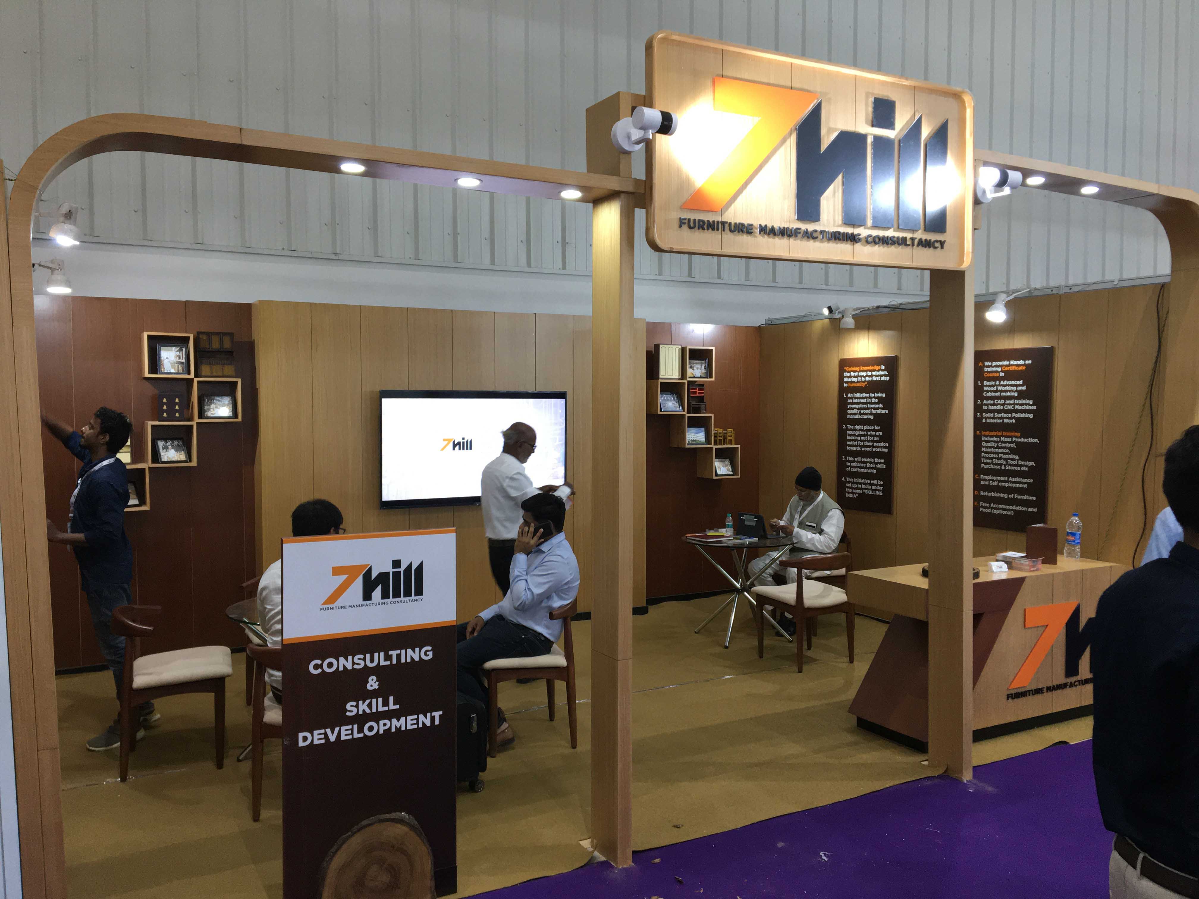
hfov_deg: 61.7
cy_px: 450
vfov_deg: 48.2
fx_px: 1004
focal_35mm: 29
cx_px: 600
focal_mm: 4.15
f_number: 2.2
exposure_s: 1/33
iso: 80
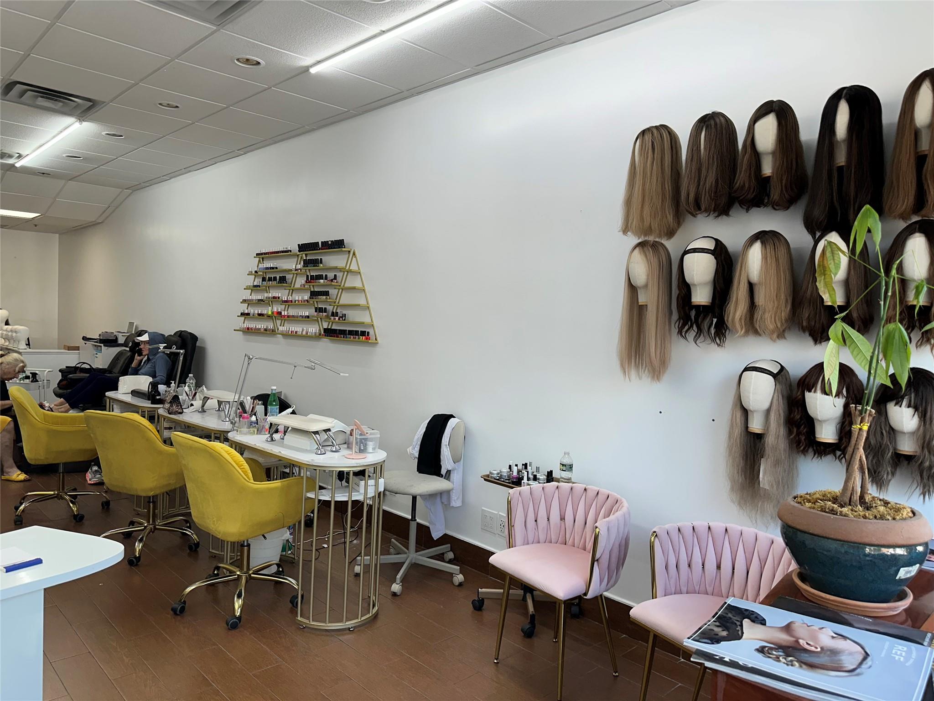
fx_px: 648
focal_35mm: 24
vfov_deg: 56.8
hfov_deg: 71.6
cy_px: 350
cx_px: 467
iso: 64
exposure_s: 1/210
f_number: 1.78
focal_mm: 6.86
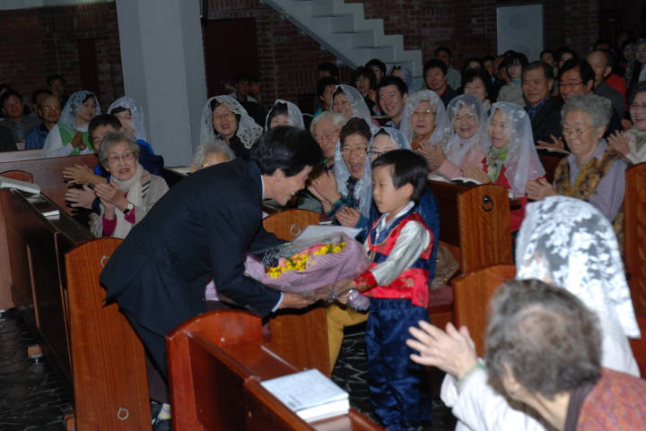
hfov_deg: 33.4
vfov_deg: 22.7
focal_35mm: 60
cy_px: 216
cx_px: 323
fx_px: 1077
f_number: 7.1
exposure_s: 1/60
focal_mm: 40
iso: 200
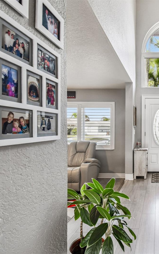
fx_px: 159
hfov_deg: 44.9
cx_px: 159
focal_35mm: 23
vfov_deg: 77.1
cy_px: 127
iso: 100
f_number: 7.1
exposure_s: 1/5
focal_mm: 10
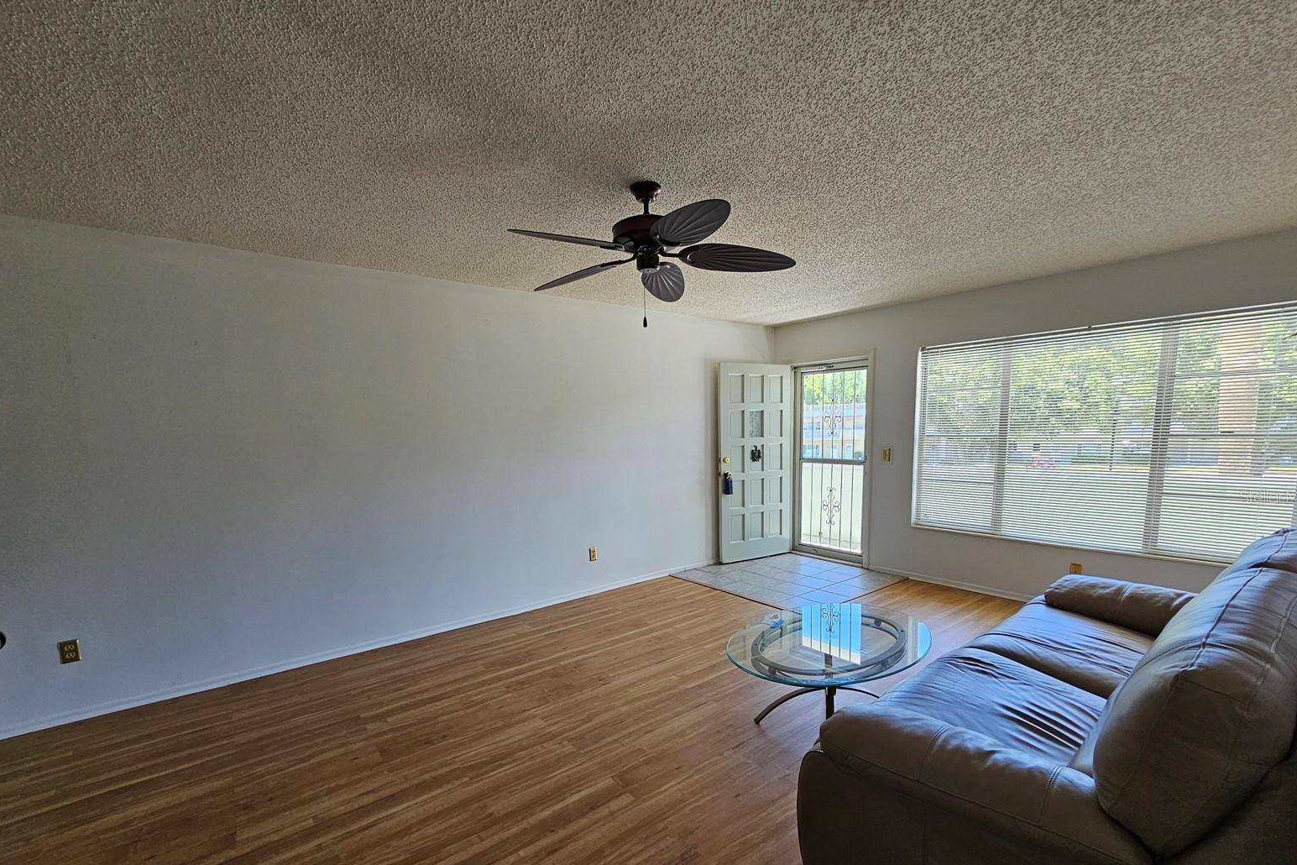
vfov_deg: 80.7
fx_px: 504
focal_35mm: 14
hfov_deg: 104.3
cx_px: 647
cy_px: 496
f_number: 2.2
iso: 125
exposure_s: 1/207
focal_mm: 2.2
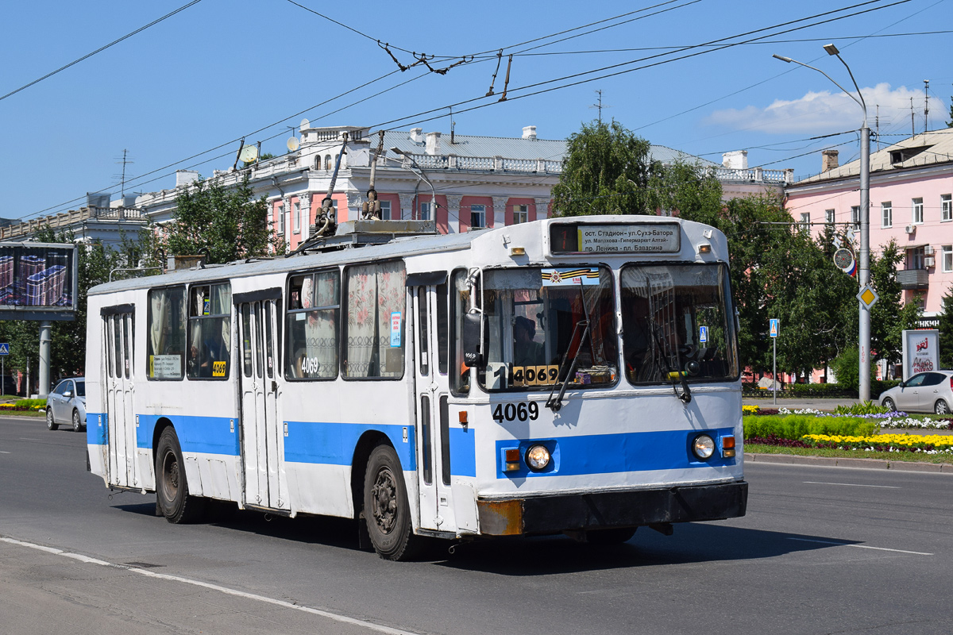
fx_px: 1906
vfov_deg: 18.9
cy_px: 318
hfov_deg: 28.1
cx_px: 476
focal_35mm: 72
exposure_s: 1/500
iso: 200
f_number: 11
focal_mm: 48
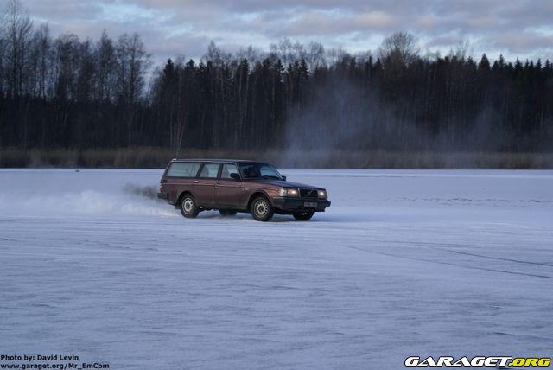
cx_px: 276
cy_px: 185
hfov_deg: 19.4
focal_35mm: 105
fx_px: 1614
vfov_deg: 13.1
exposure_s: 1/250
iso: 100
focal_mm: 70
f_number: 5.6
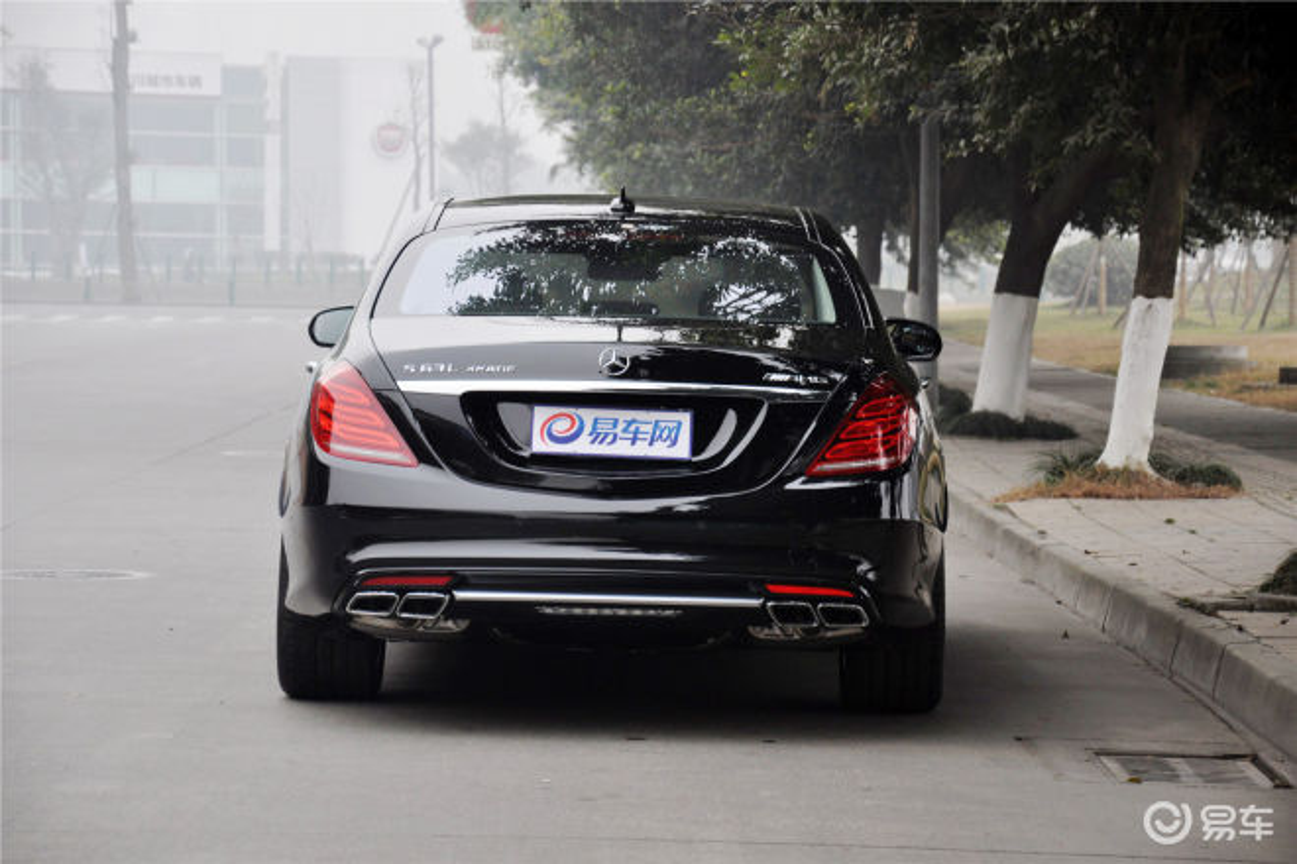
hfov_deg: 15.2
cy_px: 432
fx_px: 4863
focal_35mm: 135
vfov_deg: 10.2
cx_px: 648
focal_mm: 90
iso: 200
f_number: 5.6
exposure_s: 1/100
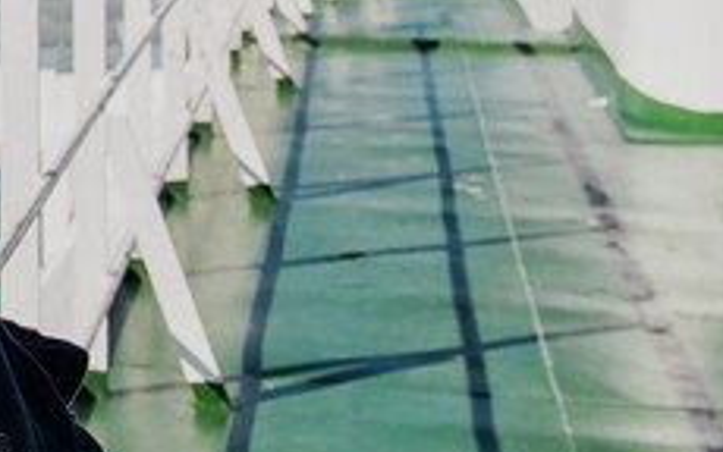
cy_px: -403
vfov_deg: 9.0
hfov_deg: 13.7
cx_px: -490
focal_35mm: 139
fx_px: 2740
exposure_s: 1/2000
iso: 320
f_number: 4.5
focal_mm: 29
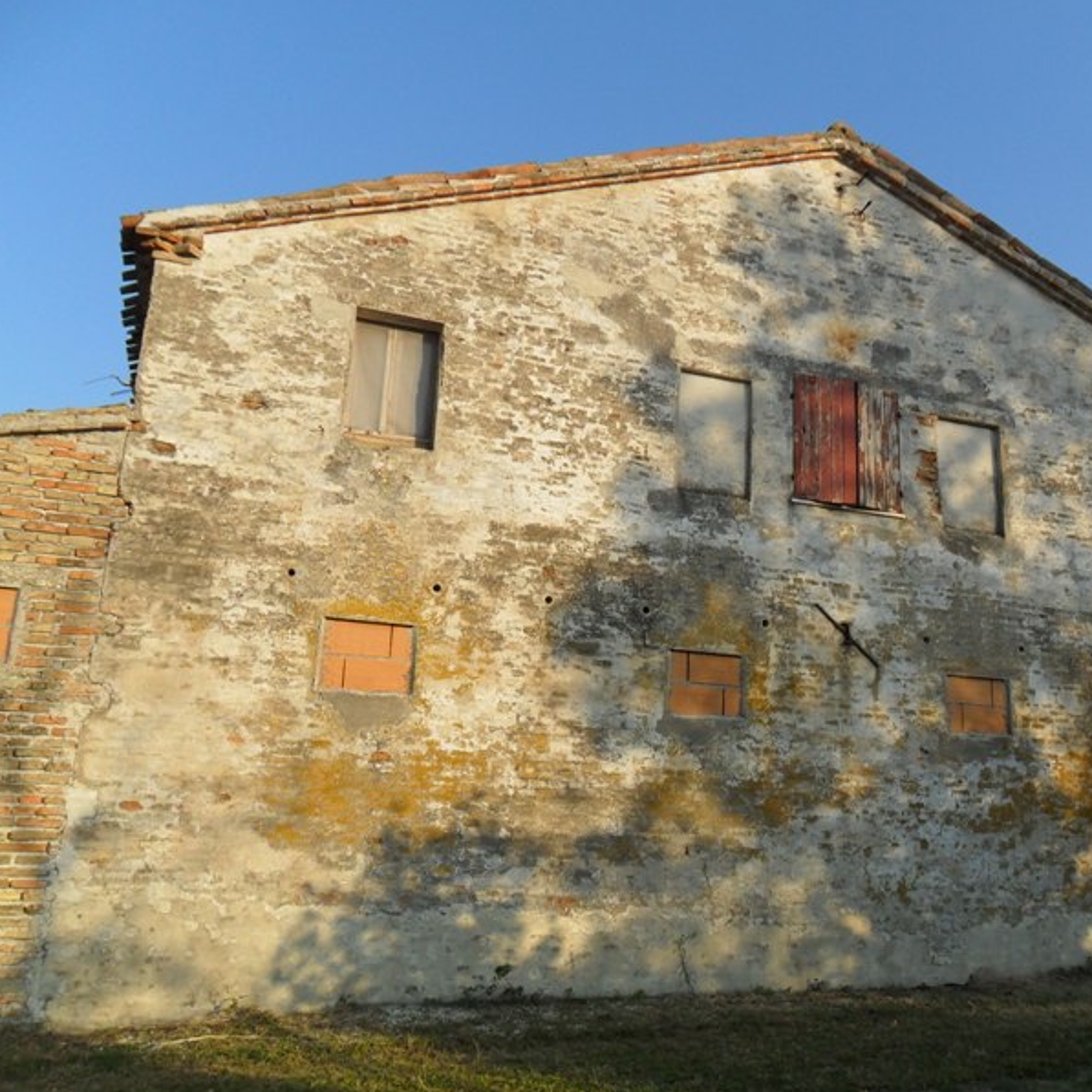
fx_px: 1142
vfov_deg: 51.1
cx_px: 690
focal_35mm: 32
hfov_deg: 50.5
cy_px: 547
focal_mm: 4.9
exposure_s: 1/750
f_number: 3.5
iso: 100
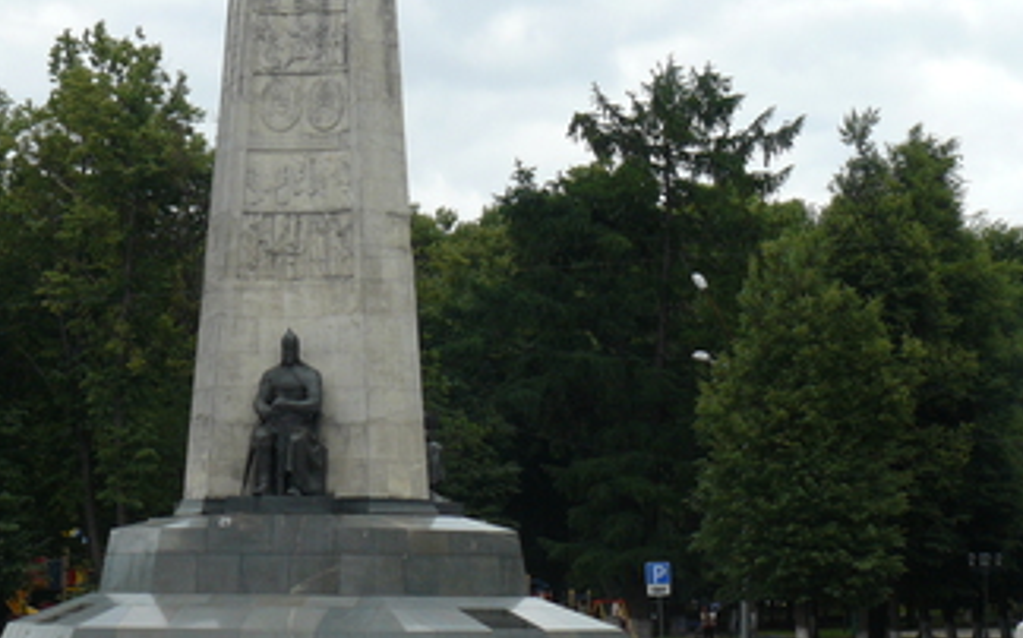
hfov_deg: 17.6
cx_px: 357
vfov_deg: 11.1
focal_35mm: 118
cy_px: 291
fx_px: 3288
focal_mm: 13.4
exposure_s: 1/320
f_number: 5.6
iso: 100
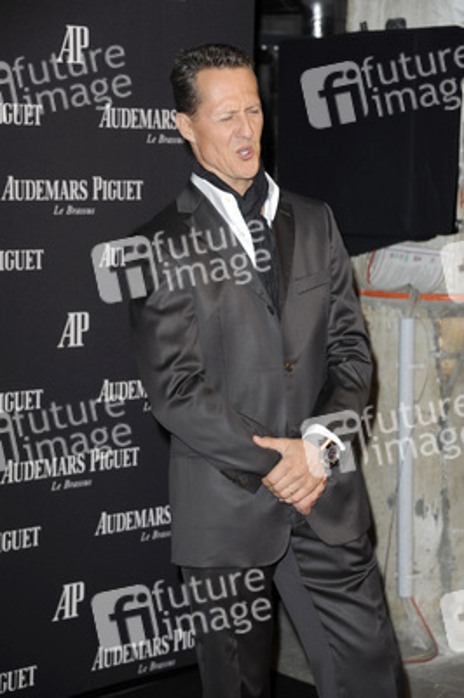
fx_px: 1937
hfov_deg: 13.7
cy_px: 349
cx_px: 232
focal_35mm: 100
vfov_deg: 20.4
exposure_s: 1/160
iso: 400
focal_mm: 100
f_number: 6.3
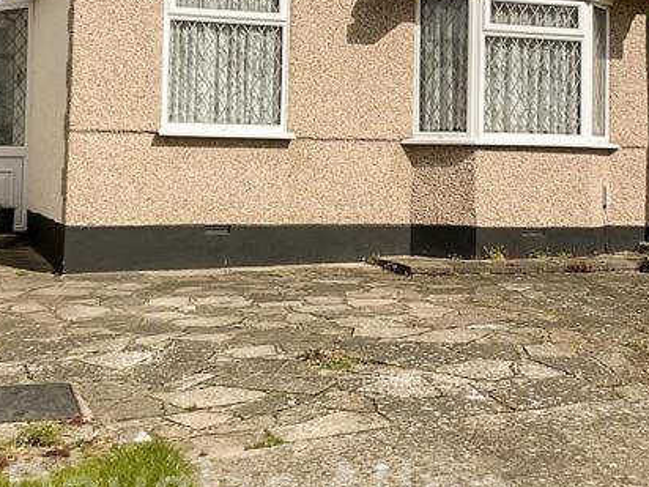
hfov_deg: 26.8
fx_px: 1350
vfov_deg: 20.2
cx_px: 444
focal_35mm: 72
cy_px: 79
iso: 16
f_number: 1.8
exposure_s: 1/3800
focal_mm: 3
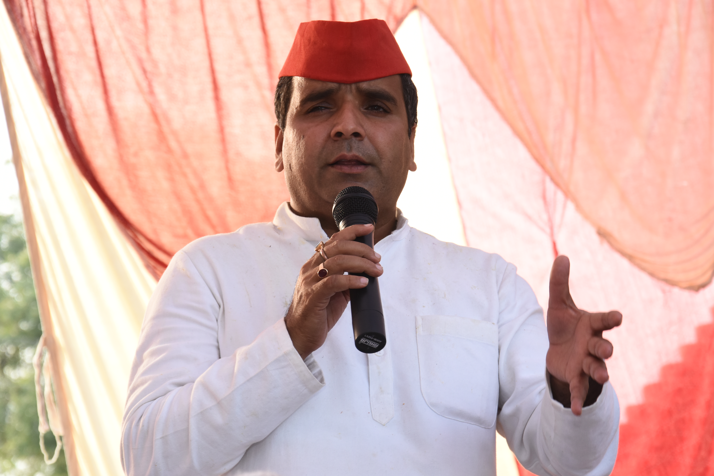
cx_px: 357
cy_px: 238
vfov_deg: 11.4
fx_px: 2380
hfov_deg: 17.1
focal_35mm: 120
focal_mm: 80
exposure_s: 1/160
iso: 640
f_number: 7.1
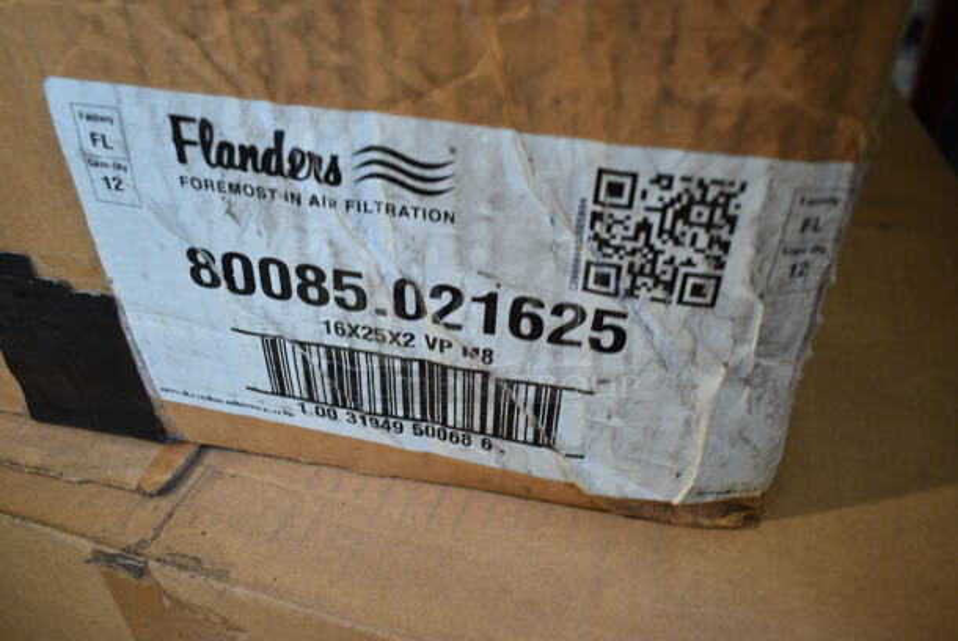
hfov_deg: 61.9
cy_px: 320
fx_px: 799
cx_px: 479
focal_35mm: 30
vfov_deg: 43.7
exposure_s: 1/30
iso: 500
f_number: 3.5
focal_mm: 20
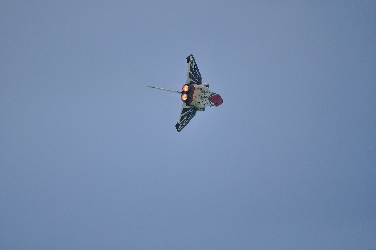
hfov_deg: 4.6
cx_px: 188
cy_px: 125
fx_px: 4694
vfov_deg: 3.0
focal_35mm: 450
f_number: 5.6
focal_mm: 300
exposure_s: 1/1600
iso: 250
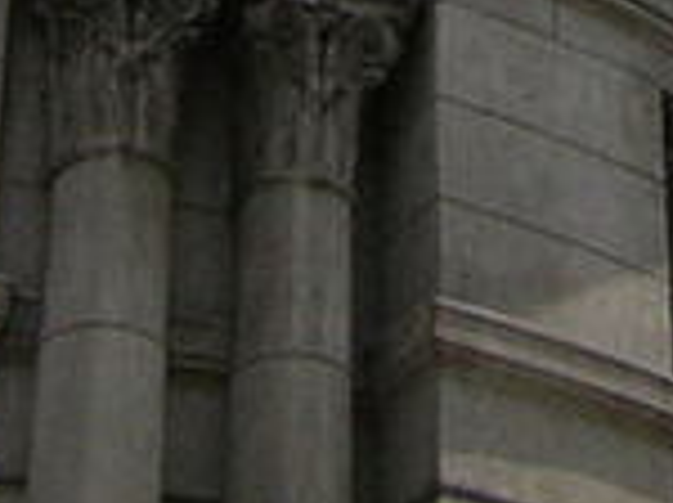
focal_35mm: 201
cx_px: 734
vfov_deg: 7.1
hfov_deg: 9.8
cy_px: -548
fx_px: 3902
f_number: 5.2
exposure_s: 1/367
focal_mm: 4.7
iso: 50
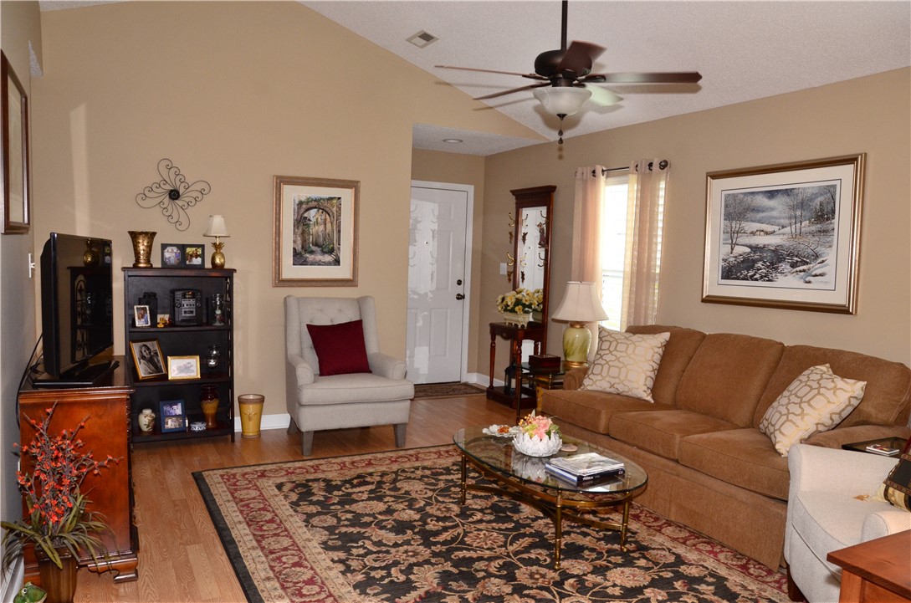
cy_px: 302
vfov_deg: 50.2
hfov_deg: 70.6
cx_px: 456
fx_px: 644
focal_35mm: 26
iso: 640
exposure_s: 1/60
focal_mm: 17
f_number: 6.3
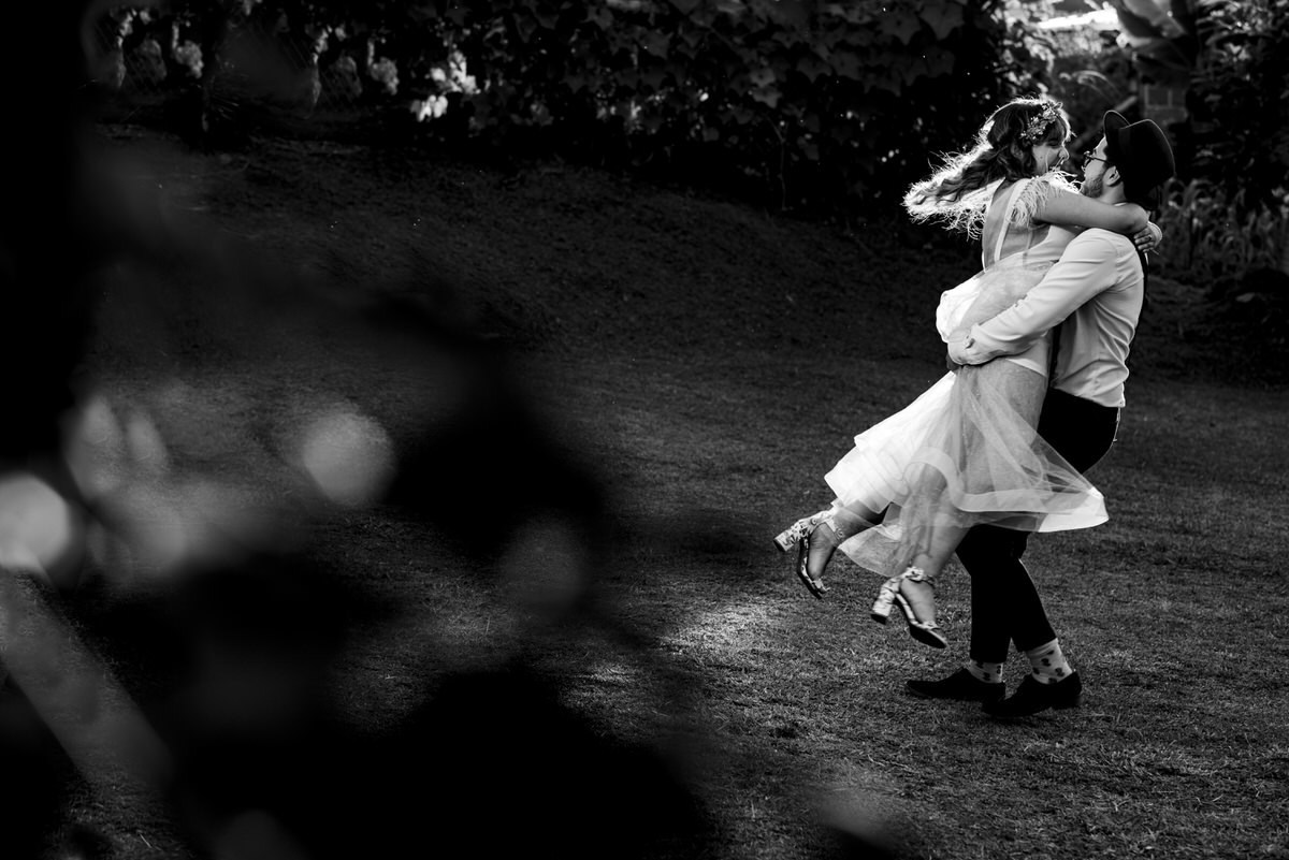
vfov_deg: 16.1
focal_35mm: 85
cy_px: 430
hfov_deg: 23.9
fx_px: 3044
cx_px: 644
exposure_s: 1/400
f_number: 4
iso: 100
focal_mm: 85
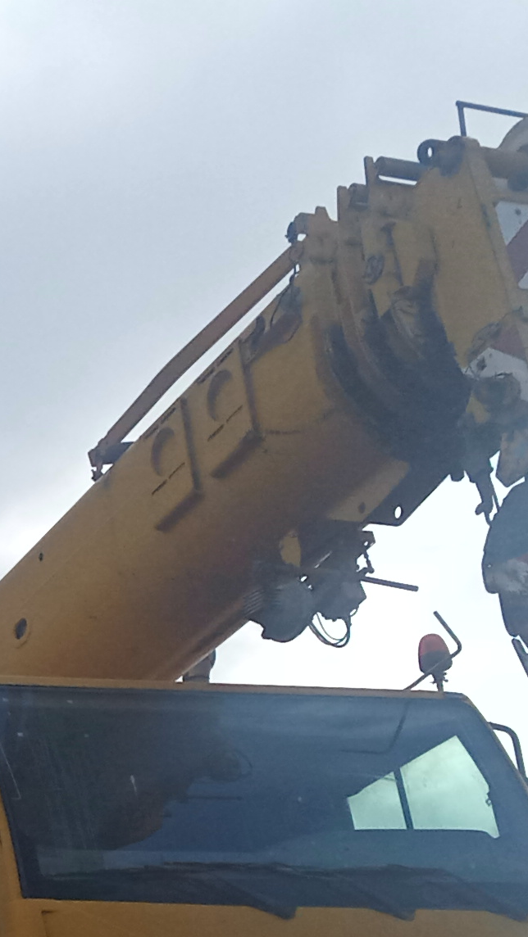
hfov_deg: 13.1
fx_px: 2164
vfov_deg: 24.0
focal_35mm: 87
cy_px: 780
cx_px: -283
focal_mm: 3.73
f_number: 2.2
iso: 114
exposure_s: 1/2024
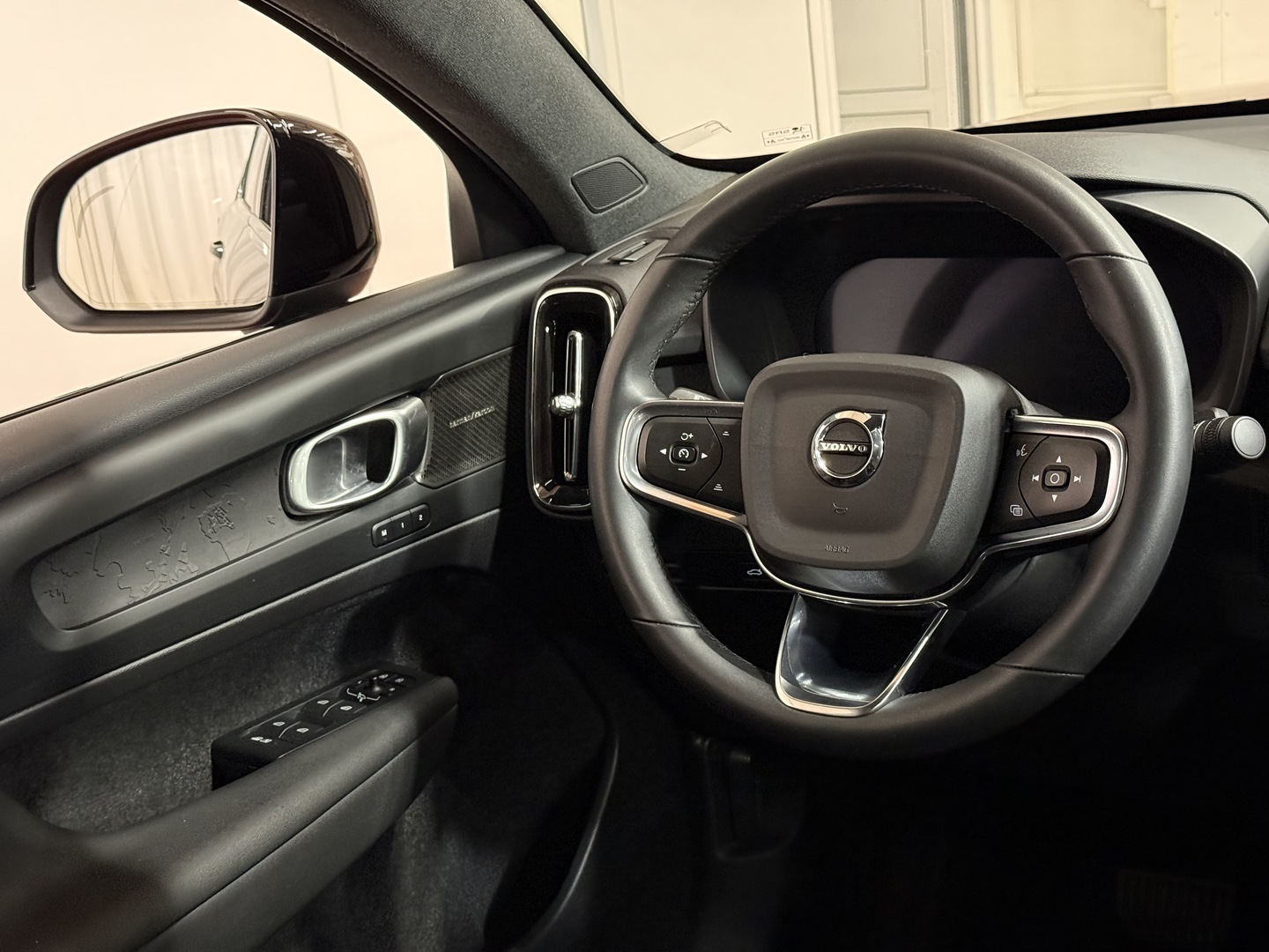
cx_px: 634
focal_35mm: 48
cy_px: 476
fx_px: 1760
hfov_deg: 39.7
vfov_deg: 30.3
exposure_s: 1/30
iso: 640
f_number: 1.78
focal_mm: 6.76
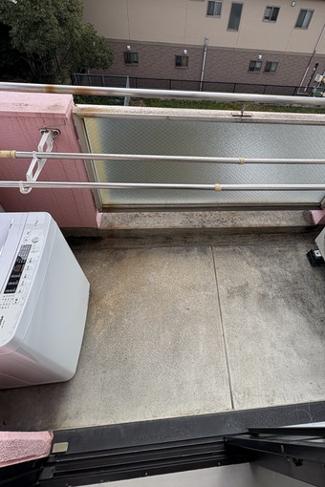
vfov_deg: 81.4
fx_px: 271
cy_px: 166
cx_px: 195
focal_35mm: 20
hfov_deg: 61.4
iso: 40
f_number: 2.2
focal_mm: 2.22
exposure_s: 1/421
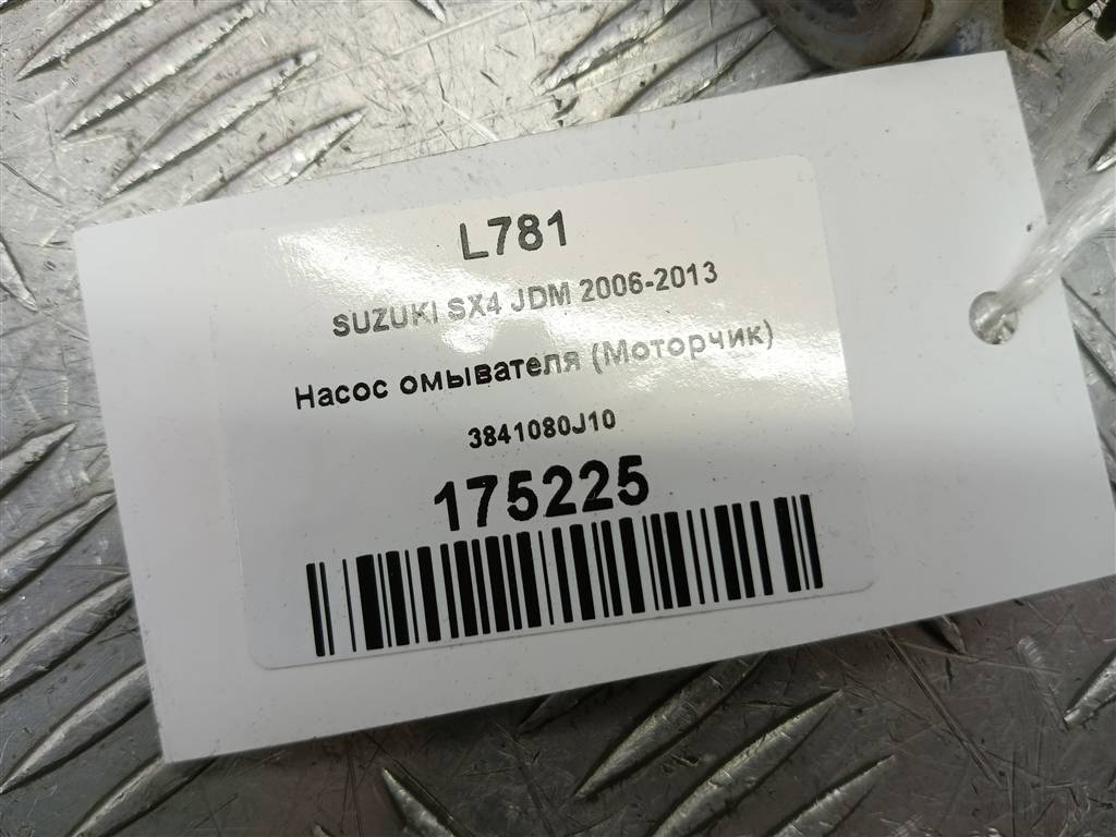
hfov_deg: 65.3
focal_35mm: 27
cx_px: 558
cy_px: 418
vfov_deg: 51.4
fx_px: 870
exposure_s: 1/50
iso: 88
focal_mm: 4.11
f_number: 1.6
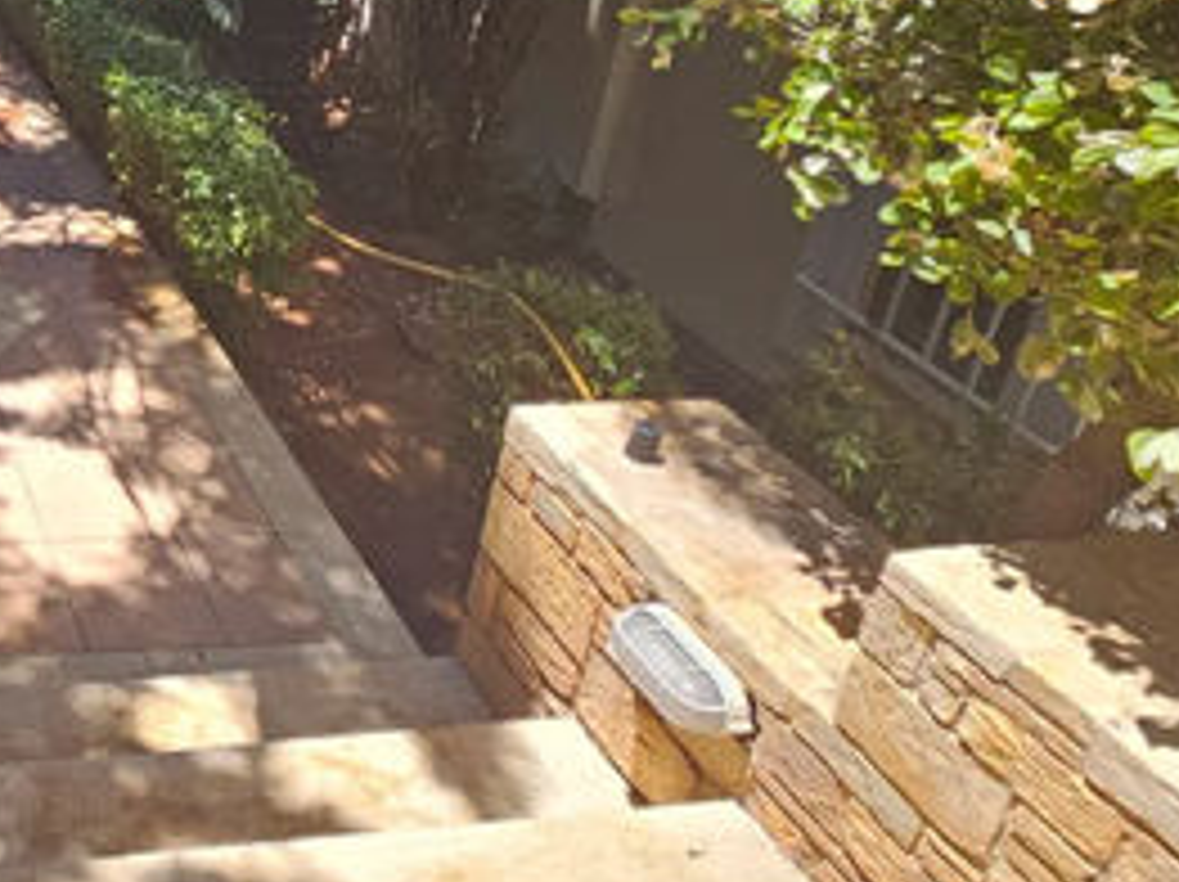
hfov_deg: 38.3
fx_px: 1191
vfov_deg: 35.3
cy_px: -68
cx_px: -250
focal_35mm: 35
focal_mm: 2.2
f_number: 2.2
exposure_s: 1/799
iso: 50
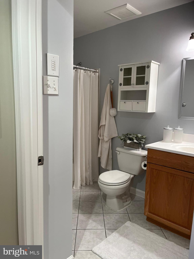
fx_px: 194
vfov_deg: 67.3
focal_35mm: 26
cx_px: 97
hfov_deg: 53.1
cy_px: 130
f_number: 1.6
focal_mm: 5.1
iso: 100
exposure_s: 1/120
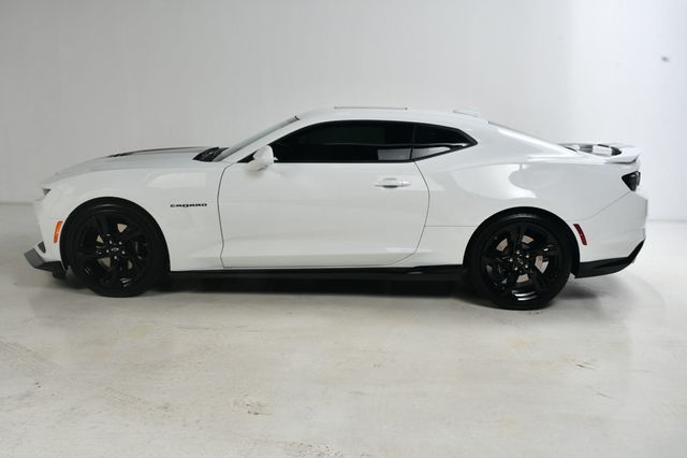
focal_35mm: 34
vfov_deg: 38.8
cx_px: 344
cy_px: 229
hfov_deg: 55.8
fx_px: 648
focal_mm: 23
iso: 100
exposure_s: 1/200
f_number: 14
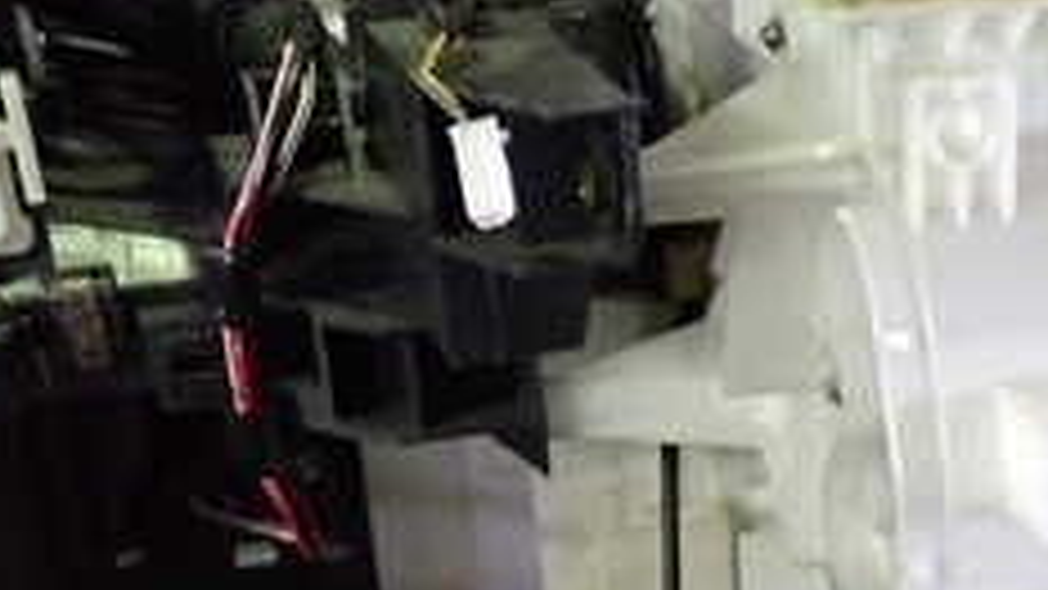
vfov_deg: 16.5
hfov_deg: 28.2
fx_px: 1945
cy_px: 716
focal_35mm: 70
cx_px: 1070
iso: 800
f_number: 2
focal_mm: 4.5
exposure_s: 1/30
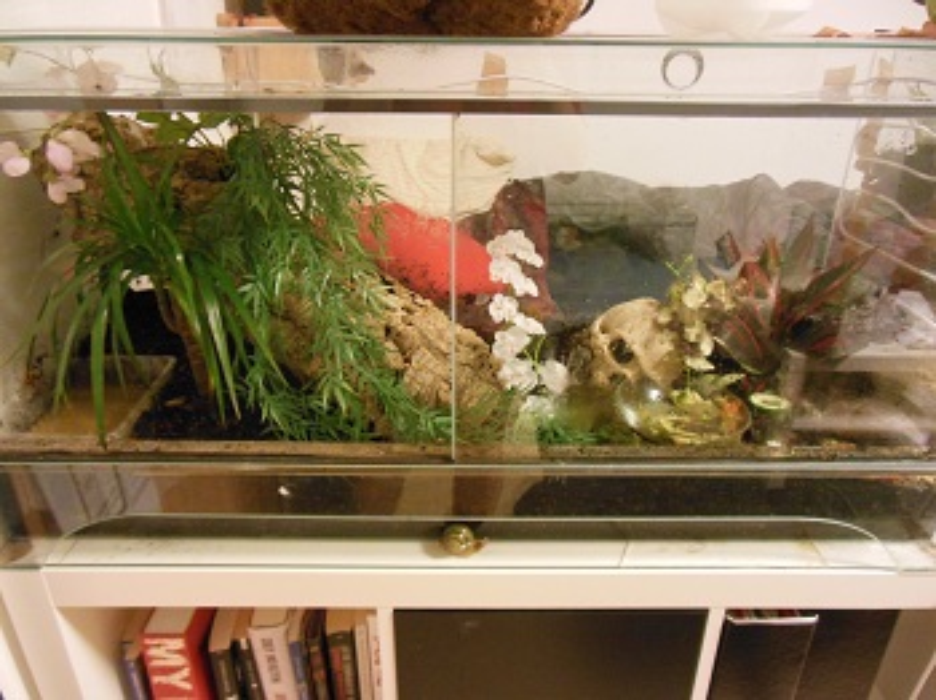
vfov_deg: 54.8
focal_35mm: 25
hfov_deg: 69.4
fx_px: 676
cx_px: 468
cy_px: 350
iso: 800
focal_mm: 4.5
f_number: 3.2
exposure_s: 1/8
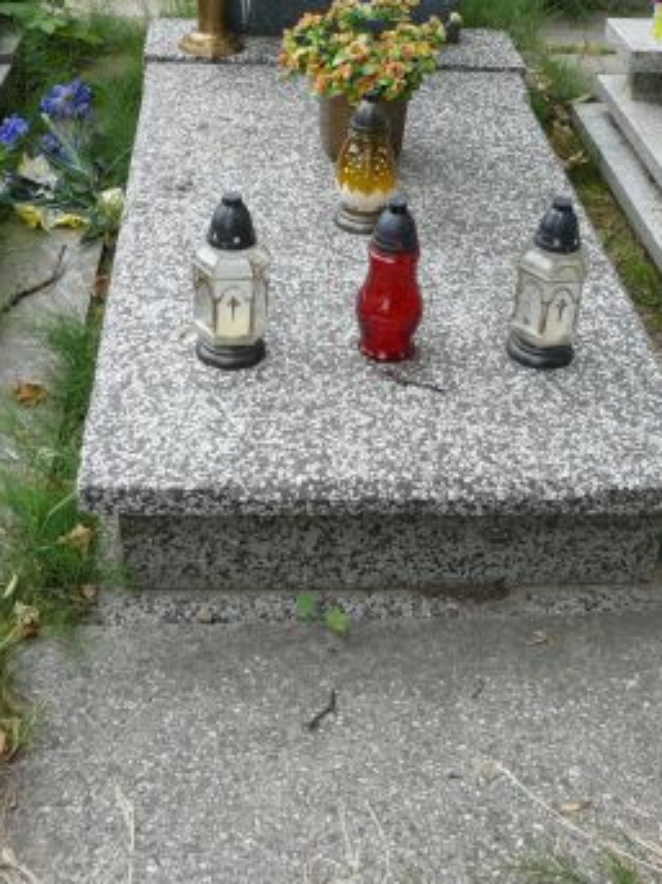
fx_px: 1250
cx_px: 371
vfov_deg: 38.6
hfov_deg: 29.6
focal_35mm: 49
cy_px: 307
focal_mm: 7.4
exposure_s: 1/100
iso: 100
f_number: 4
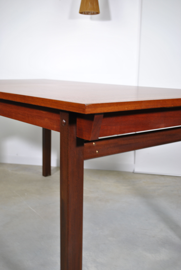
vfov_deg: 46.3
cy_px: 135
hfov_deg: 32.0
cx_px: 90
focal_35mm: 42
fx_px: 316
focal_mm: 28
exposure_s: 1/15
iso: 200
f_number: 4.5
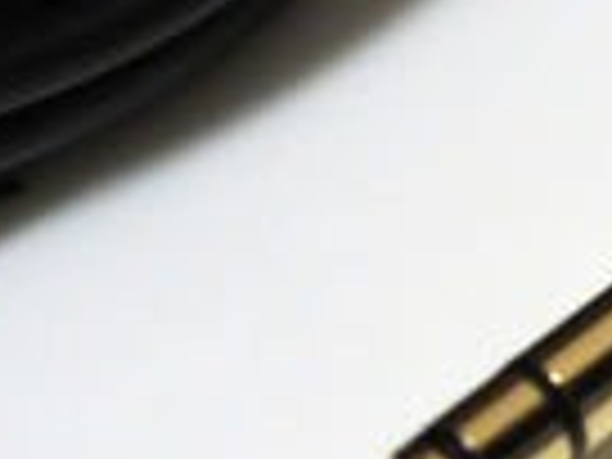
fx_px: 6559
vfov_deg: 4.0
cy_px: 133
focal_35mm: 371
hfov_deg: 5.3
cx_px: 882
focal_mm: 60
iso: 1600
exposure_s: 1/125
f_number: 4
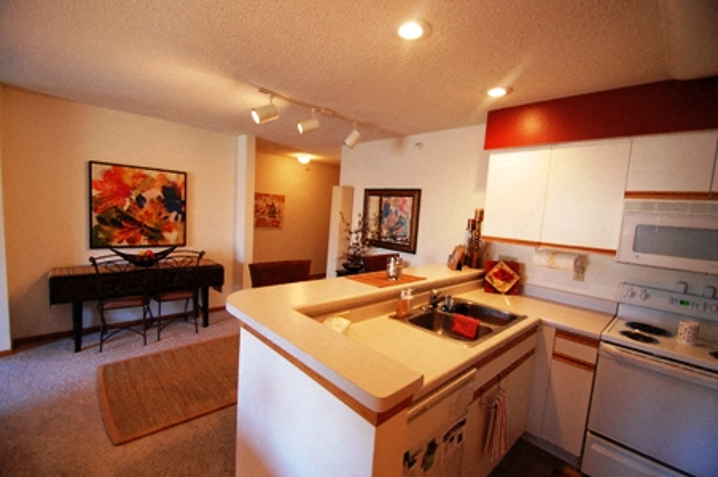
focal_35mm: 15
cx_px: 359
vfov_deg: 77.2
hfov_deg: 100.4
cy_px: 238
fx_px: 299
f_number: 3.5
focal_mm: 10
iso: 640
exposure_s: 1/30
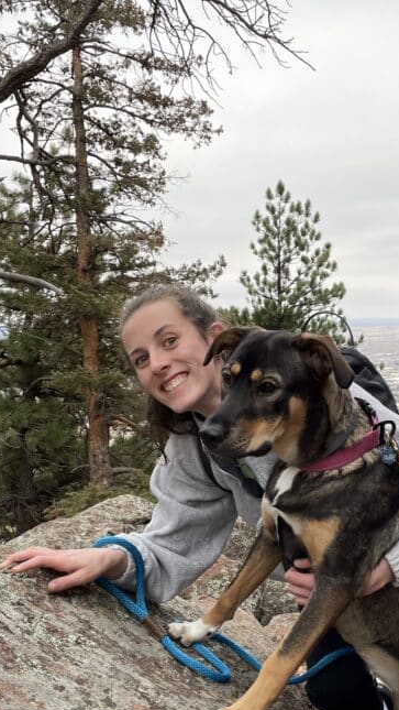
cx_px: 310
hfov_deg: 26.1
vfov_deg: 44.8
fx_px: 846
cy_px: 476
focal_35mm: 45
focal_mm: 4.2
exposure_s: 1/415
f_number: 1.6
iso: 32
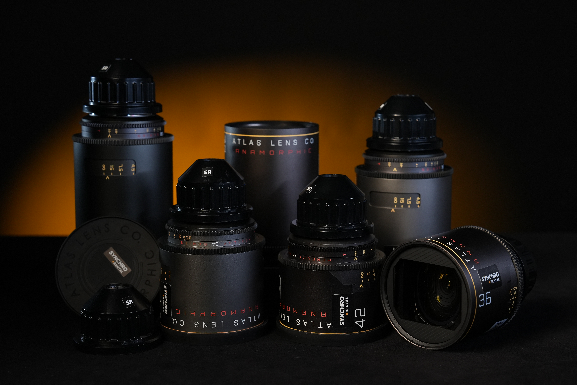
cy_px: 192
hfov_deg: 28.8
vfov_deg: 19.5
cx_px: 288
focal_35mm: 70
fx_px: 1122
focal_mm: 70
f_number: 5.6
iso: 1600
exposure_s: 1/80
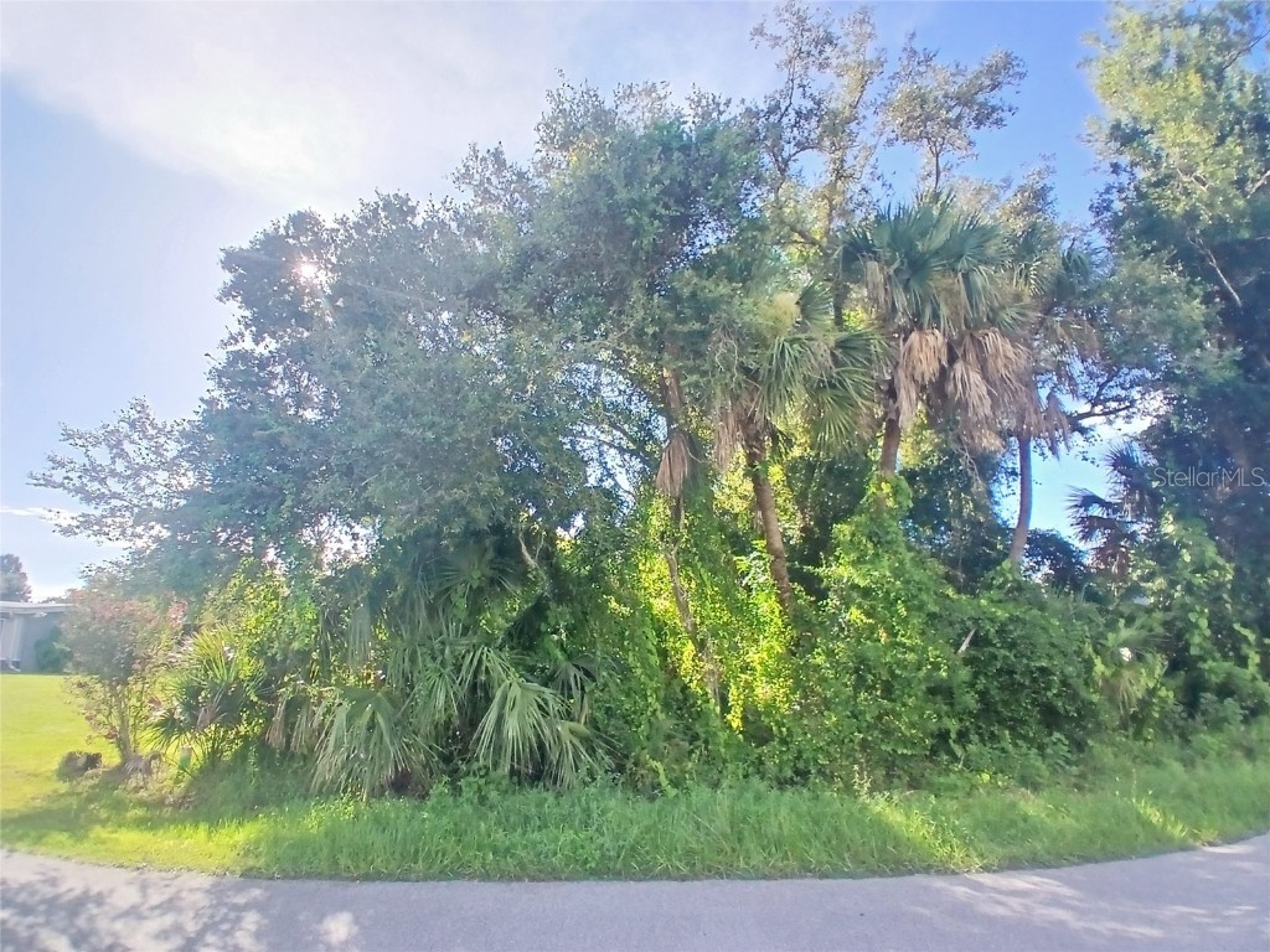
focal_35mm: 17
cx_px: 635
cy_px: 476
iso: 50
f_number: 2.2
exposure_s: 1/270
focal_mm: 1.4
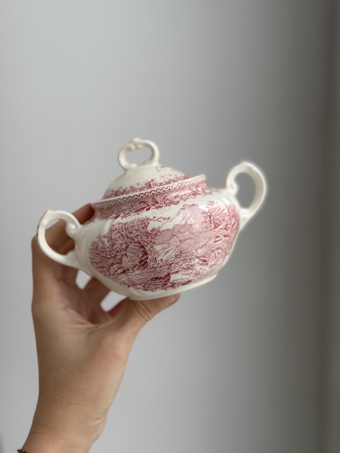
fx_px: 629
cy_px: 226
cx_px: 170
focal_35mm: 48
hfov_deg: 30.3
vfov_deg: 39.7
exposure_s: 1/63
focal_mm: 6.76
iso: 100
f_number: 1.78
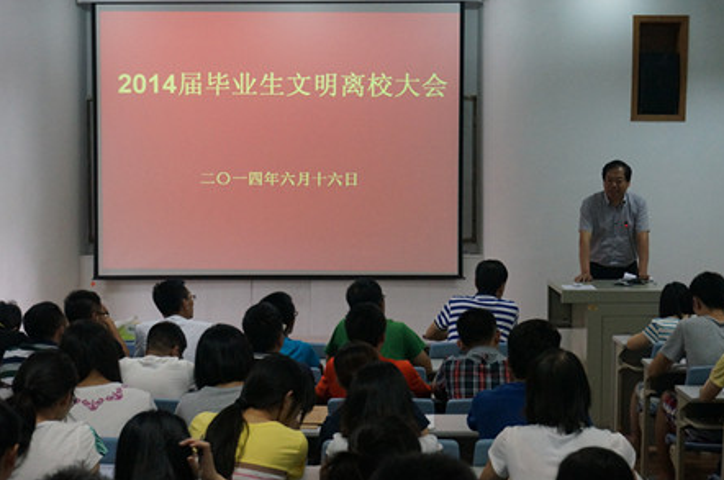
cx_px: 355
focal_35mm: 70
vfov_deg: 19.5
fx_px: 1397
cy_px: 242
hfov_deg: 29.1
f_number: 5.6
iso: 2500
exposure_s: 1/160
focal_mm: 41
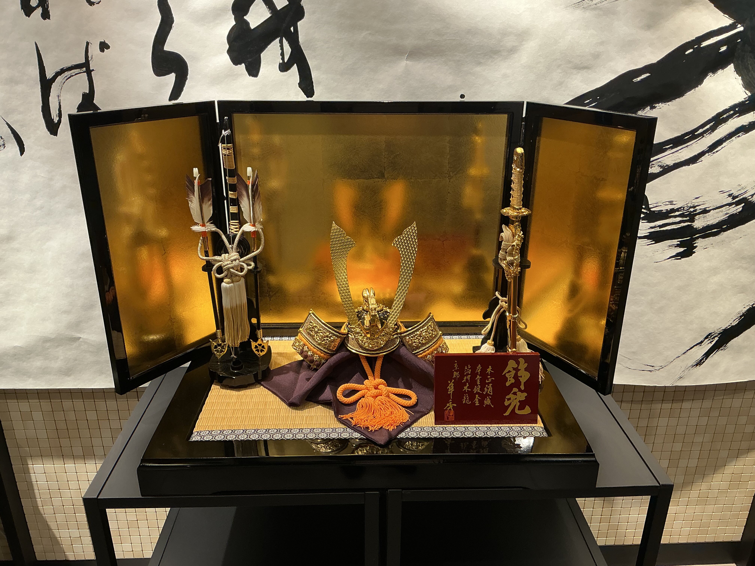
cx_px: 378
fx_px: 633
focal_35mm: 29
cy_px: 283
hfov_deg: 61.7
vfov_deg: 48.2
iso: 50
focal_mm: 3
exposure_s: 1/50
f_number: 1.8
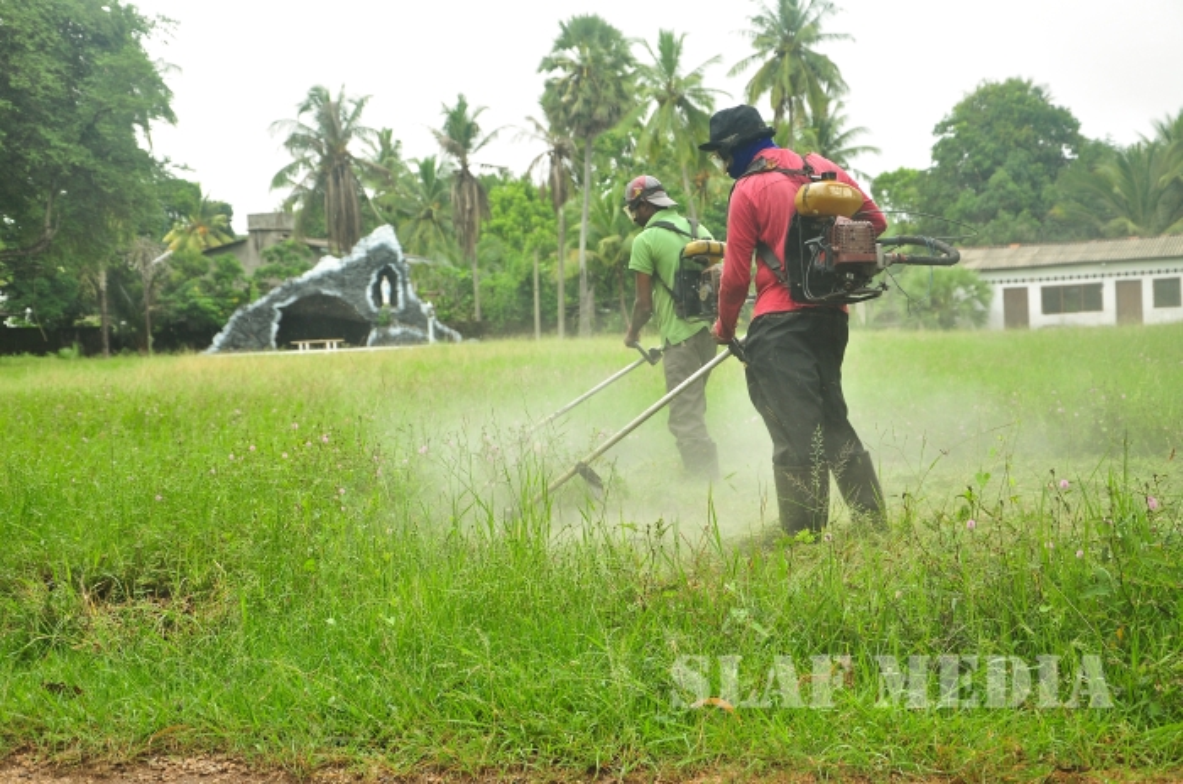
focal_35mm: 63
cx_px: 592
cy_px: 392
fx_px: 2066
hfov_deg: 31.9
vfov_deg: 21.5
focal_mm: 42
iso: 250
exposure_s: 1/160
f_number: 4.8
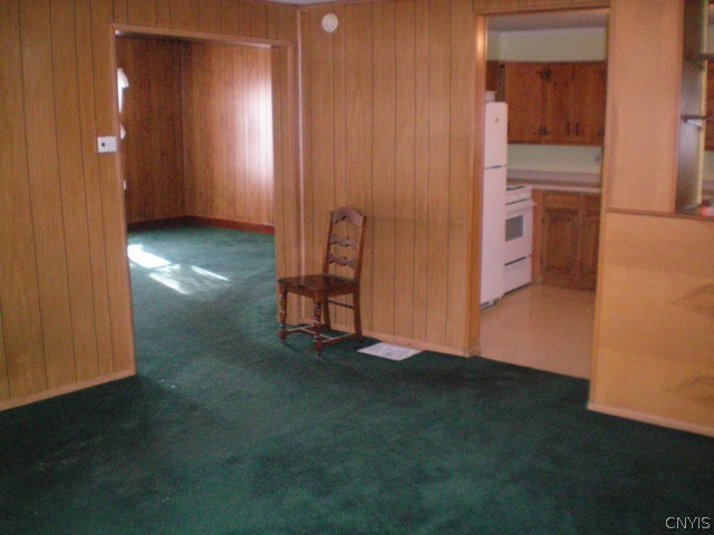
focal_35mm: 38
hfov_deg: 49.0
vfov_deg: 37.7
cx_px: 357
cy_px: 268
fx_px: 784
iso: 400
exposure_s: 1/60
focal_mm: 6.3
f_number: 3.1
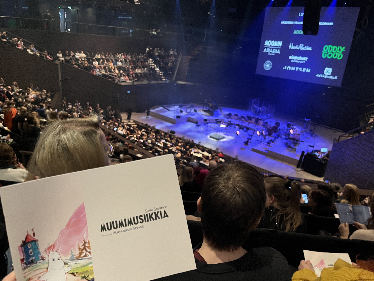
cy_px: 140
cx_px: 187
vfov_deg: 53.1
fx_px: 281
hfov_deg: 67.3
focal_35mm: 26
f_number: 1.6
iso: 500
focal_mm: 5.1
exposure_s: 1/33
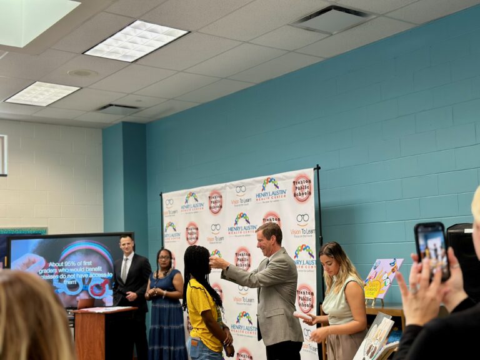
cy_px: 180
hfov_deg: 39.7
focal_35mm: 48
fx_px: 666
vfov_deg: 30.3
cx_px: 240
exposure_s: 1/60
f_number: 1.78
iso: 80
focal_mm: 6.86
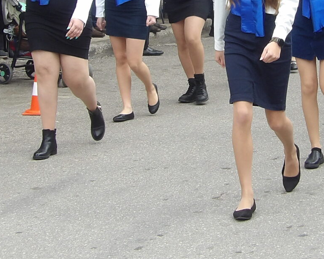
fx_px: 1429
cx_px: 232
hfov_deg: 12.9
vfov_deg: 10.3
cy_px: 36
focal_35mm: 149
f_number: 3.8
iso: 100
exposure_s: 1/231
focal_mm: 8.2
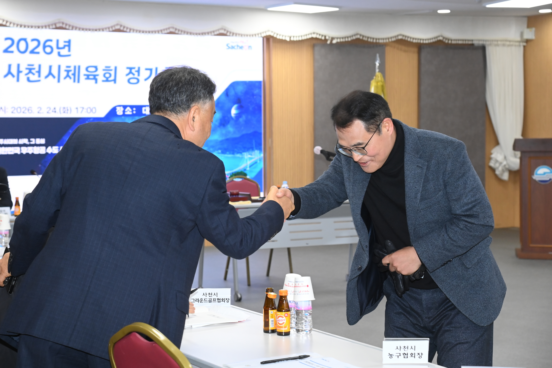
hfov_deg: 28.8
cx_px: 276
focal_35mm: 70
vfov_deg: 19.5
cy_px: 184
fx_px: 1073
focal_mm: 70
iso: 3200
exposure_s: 1/250
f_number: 6.3
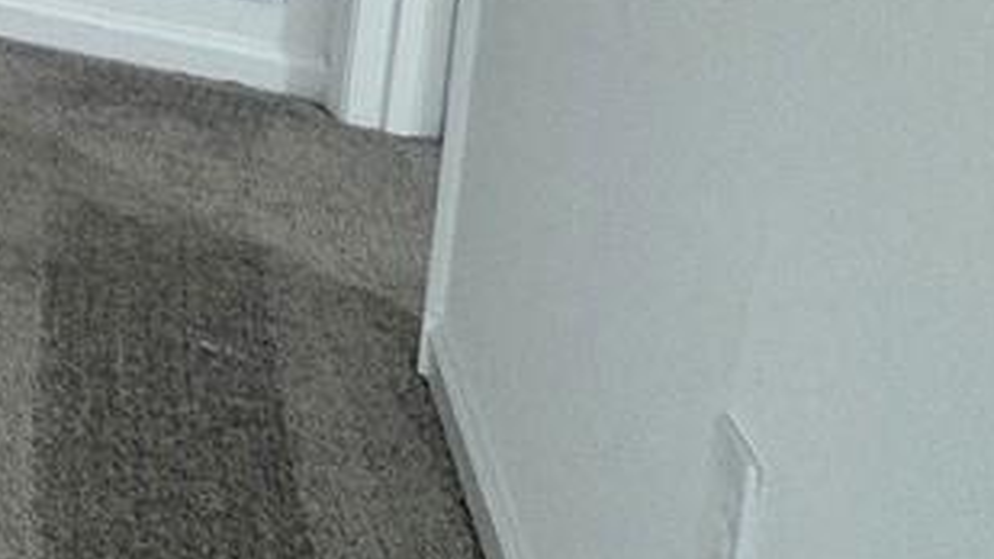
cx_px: -1100
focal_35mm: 79
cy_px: -614
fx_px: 2083
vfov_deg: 13.0
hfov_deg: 17.3
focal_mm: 2.22
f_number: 2.2
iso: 64
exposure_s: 1/120
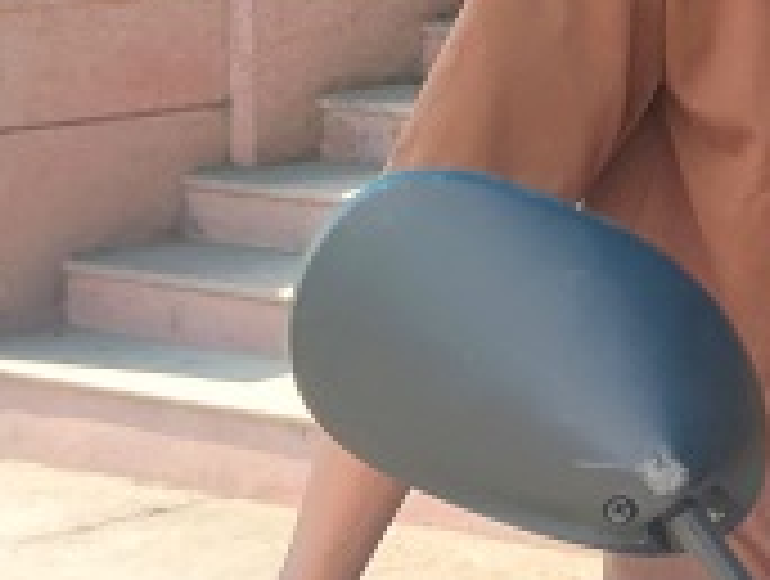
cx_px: 1225
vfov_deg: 10.5
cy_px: -22
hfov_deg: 13.1
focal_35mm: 140
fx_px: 3121
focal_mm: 6.72
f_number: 1.69
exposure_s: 1/605
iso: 50
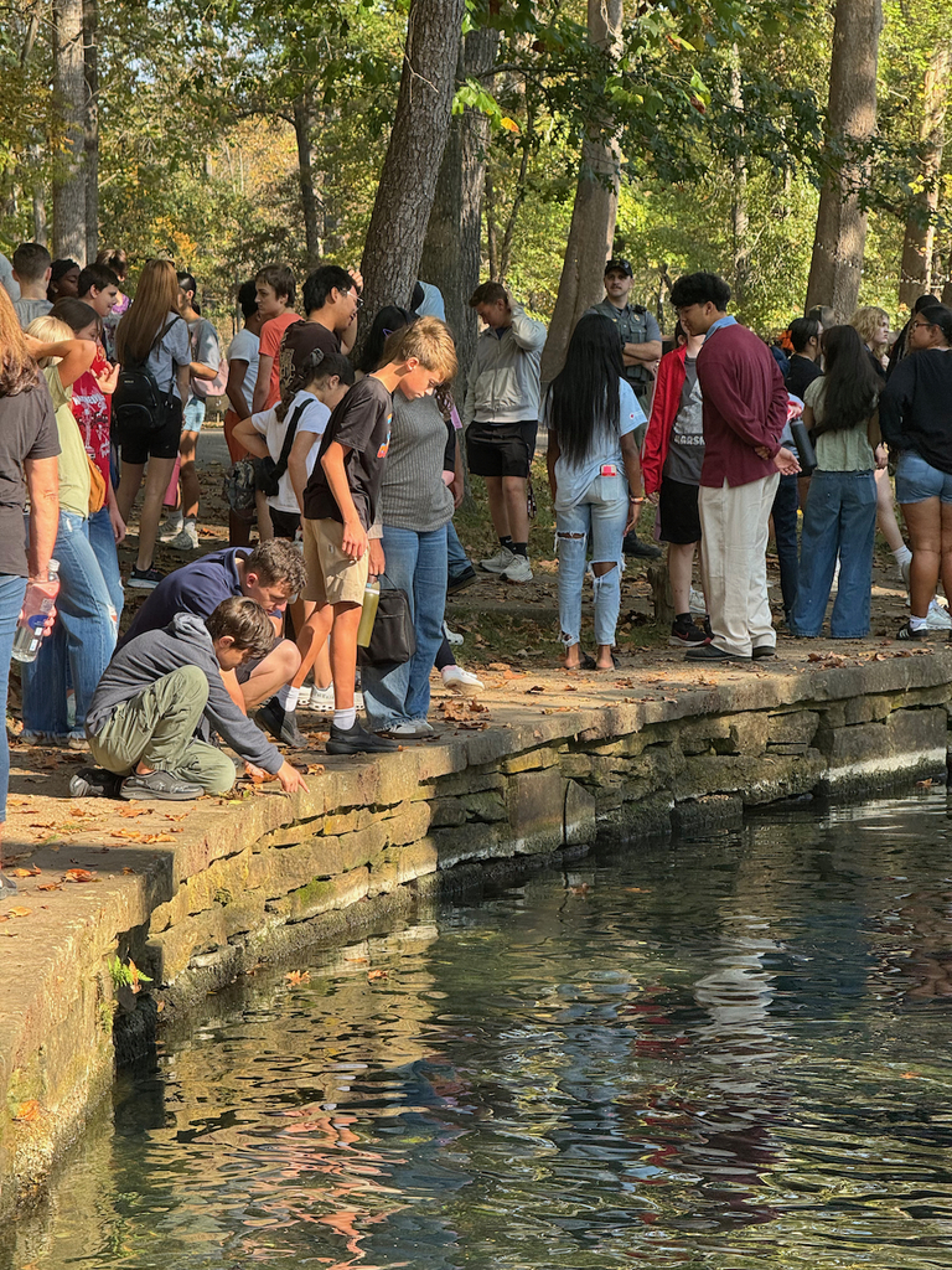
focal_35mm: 120
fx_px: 4400
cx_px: 476
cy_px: 635
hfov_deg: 12.3
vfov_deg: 16.4
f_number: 2.8
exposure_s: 1/143
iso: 50
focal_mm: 15.66
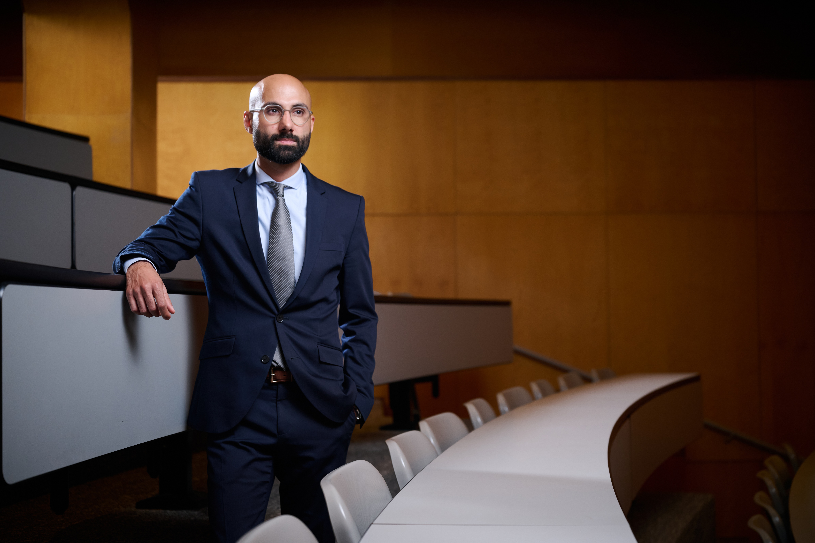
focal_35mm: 48
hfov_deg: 41.1
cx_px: 408
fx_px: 1087
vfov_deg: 28.1
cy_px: 272
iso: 320
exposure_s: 1/250
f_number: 2.8
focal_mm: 48
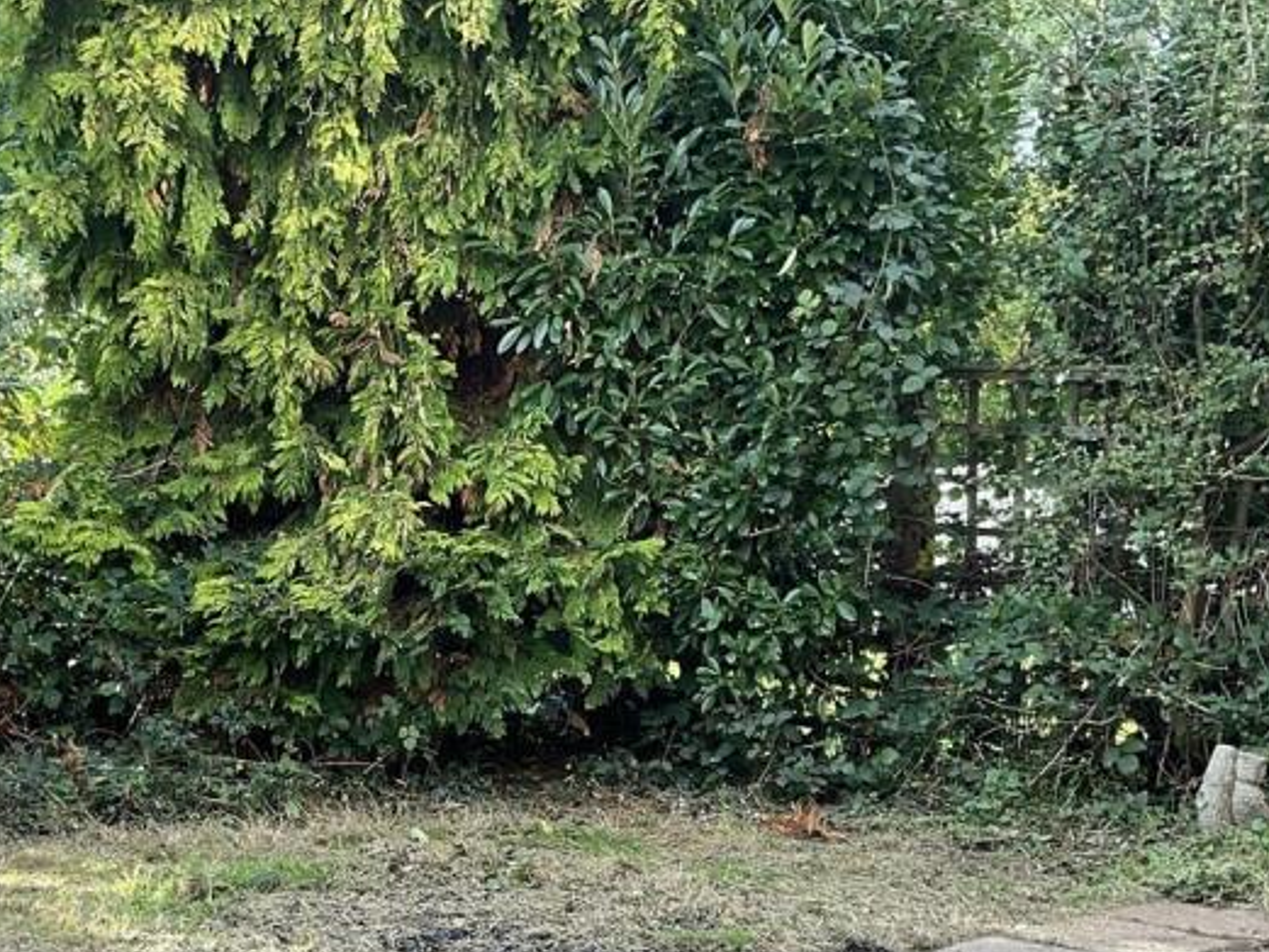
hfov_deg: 33.0
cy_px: 813
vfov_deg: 25.1
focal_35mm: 57
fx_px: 2090
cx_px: 290
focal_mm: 3
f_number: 1.8
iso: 25
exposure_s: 1/122
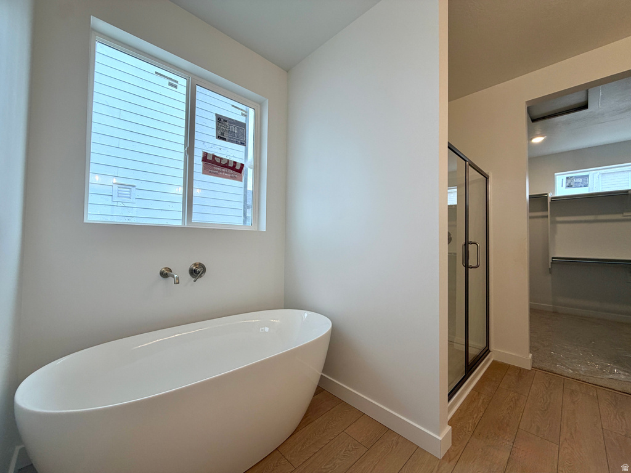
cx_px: 316
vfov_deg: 85.7
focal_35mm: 14
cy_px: 236
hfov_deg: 102.1
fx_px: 255
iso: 50
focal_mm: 2.22
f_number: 2.2
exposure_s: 1/120
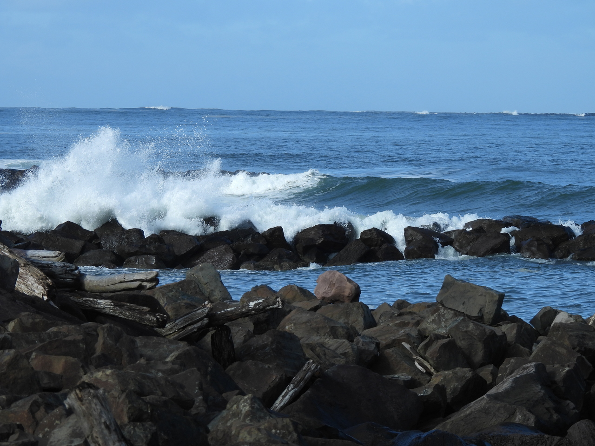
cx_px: 298
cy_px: 223
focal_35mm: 260
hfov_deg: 7.6
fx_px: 4469
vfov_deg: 5.7
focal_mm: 46.4
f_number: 4.5
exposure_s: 1/800
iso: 100
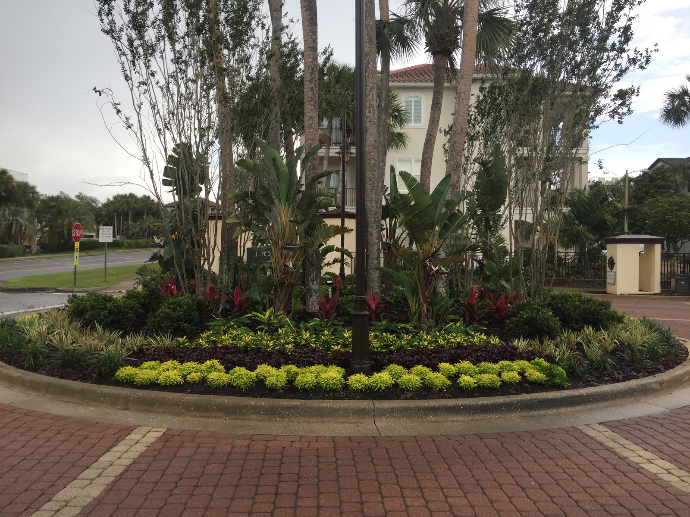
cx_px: 345
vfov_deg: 48.2
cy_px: 258
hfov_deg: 61.7
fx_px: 578
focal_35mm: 29
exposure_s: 1/706
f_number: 2.2
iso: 32
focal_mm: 4.15
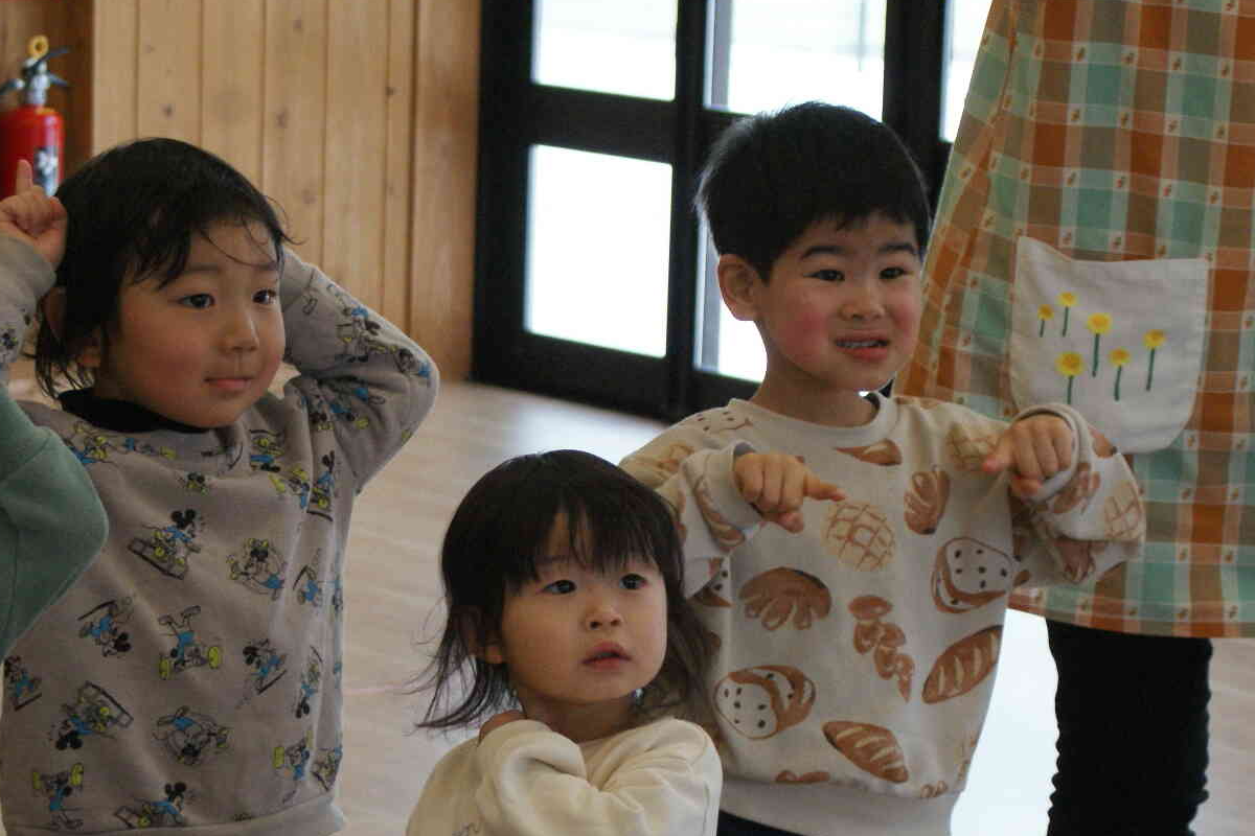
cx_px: 469
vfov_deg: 9.5
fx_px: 5020
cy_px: 505
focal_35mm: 144
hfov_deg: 14.2
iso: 800
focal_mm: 60
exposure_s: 1/200
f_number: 7.1
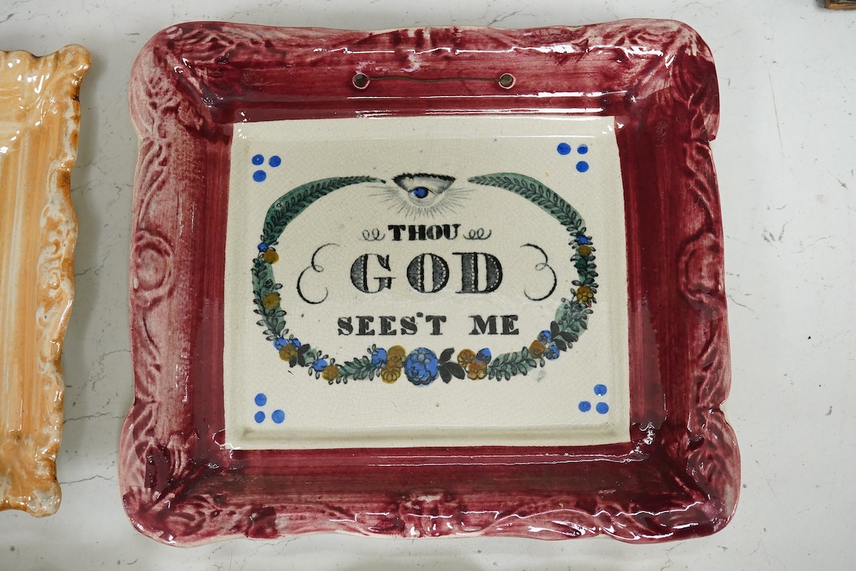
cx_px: 428
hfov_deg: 43.6
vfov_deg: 29.9
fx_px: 1070
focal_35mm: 45
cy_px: 286
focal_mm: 30
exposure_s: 1/160
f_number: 8
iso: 2500
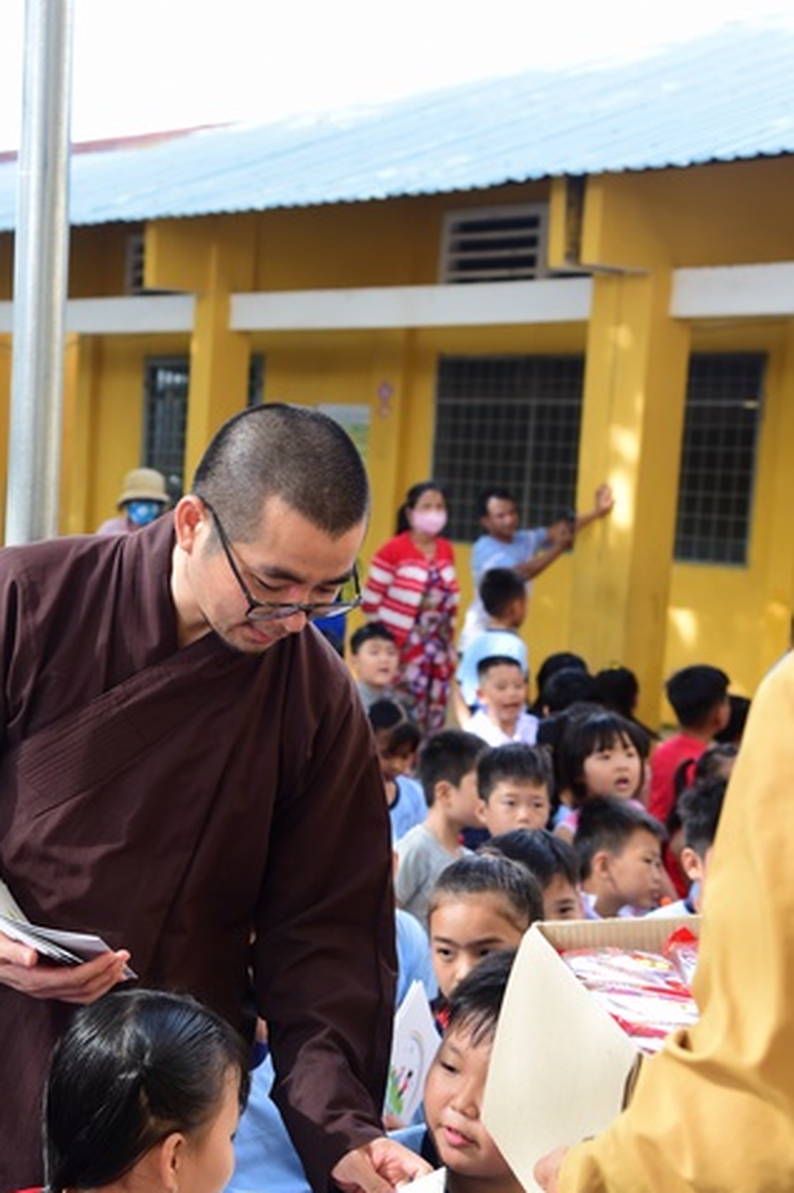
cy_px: 677
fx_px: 2350
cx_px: 274
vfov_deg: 28.4
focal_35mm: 71
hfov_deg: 19.1
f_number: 5.6
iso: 200
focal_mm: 52
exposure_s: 1/100
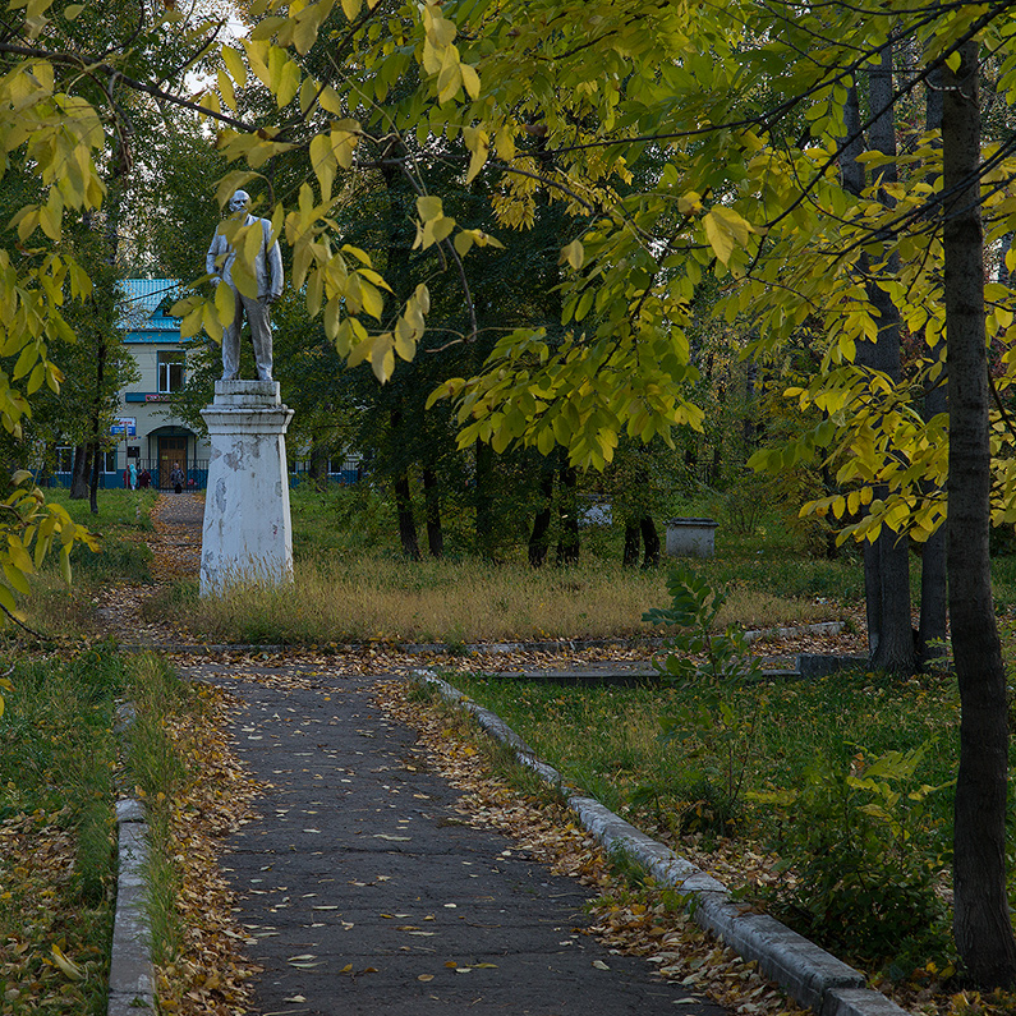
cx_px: 313
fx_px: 3619
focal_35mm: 109
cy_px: 509
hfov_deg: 15.9
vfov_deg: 16.0
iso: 320
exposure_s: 1/80
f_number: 11
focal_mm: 85
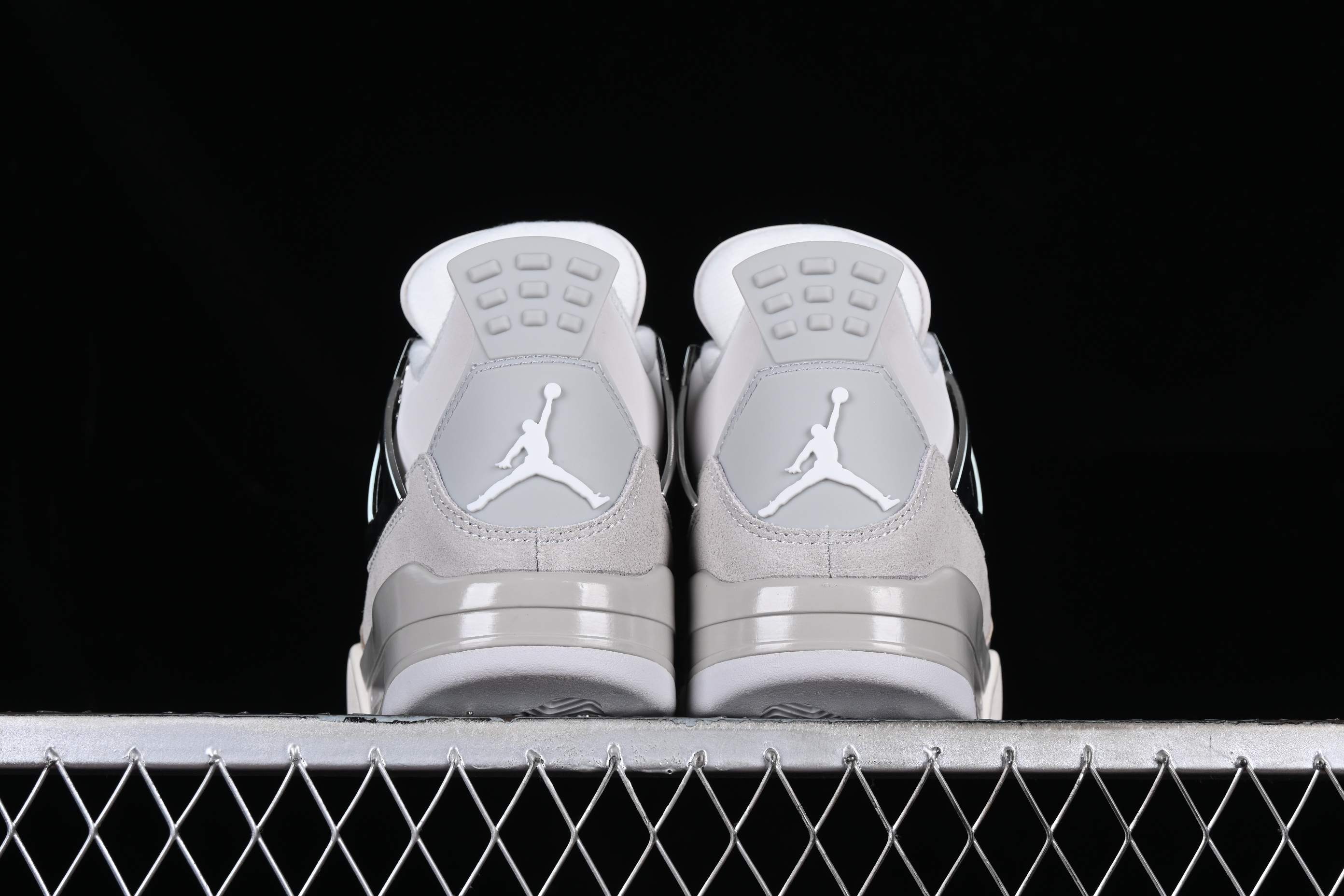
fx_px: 2800
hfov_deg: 27.0
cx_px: 672
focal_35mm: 75
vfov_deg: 18.2
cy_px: 448
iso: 160
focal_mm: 50
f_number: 8
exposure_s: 1/80
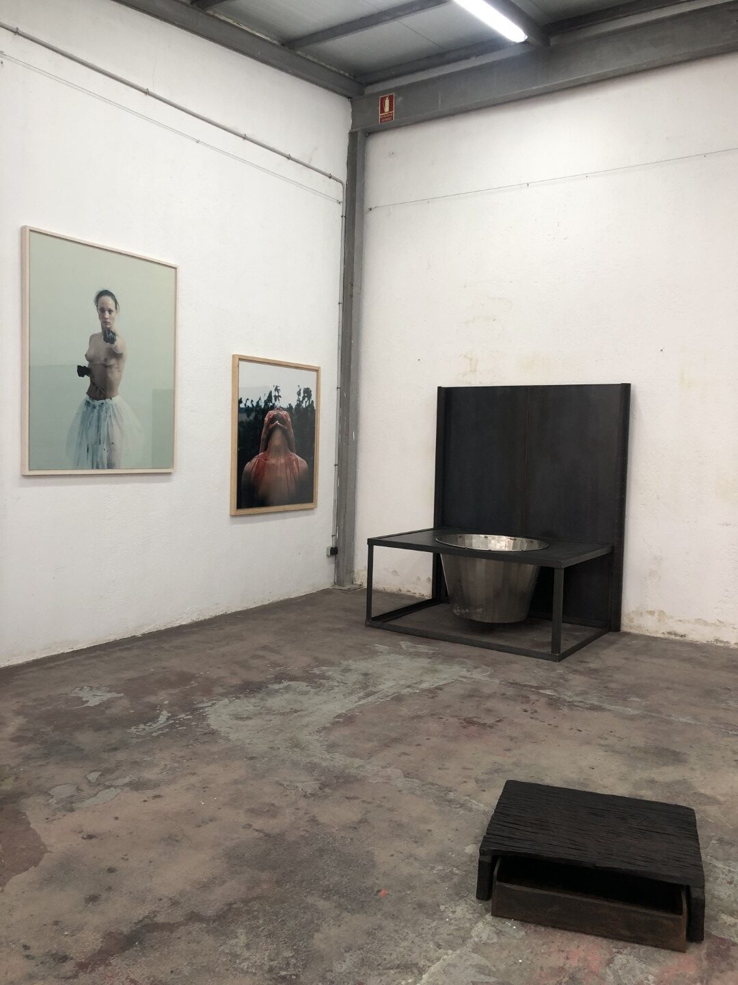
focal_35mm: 28
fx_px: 796
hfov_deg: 49.7
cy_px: 492
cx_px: 369
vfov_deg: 63.4
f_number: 1.8
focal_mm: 3.99
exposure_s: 1/17
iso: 40
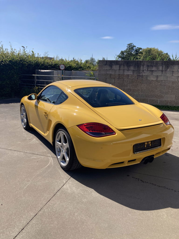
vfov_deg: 63.4
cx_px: 90
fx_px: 193
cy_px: 120
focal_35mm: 28
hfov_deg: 49.7
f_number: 1.8
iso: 20
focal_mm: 3.99
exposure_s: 1/2288
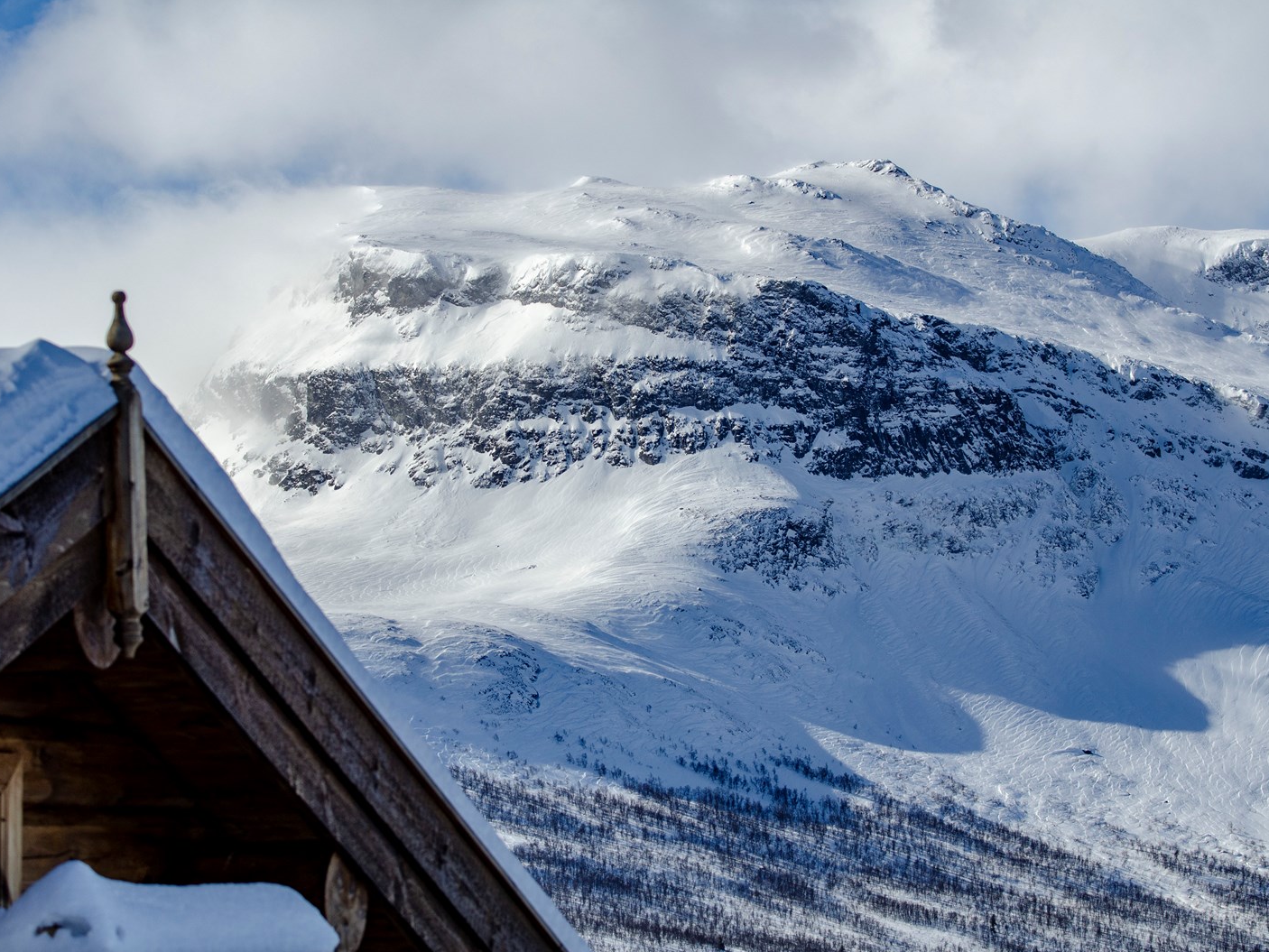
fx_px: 4803
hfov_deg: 15.0
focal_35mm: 131
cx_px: 609
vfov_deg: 11.3
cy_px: 477
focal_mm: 80
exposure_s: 1/800
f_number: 7.1
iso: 125
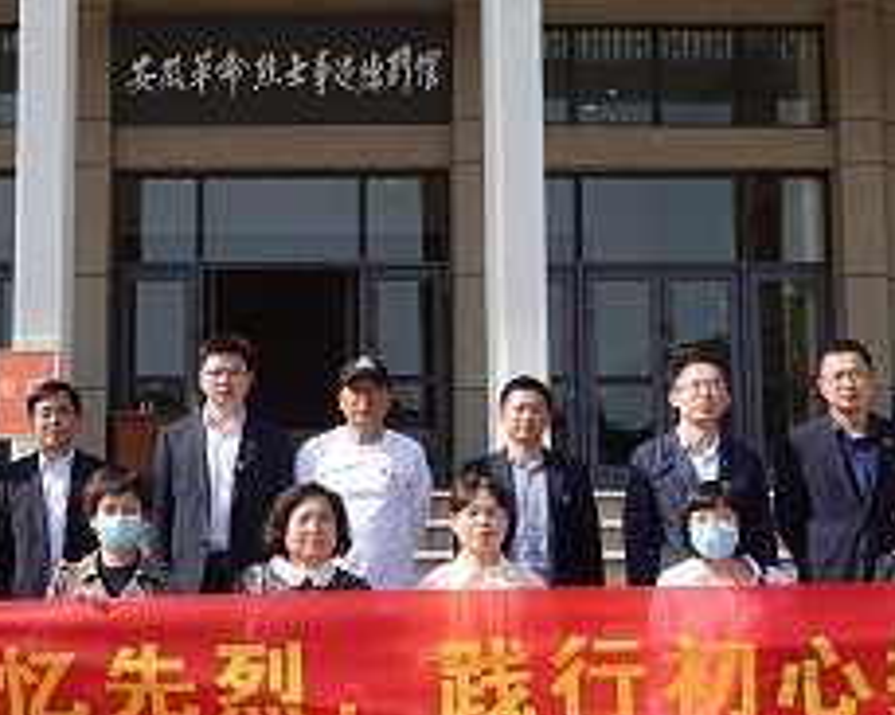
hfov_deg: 31.6
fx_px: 1562
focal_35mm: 59
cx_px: 277
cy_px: 340
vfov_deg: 25.8
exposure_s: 1/320
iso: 125
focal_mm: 9
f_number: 5.6
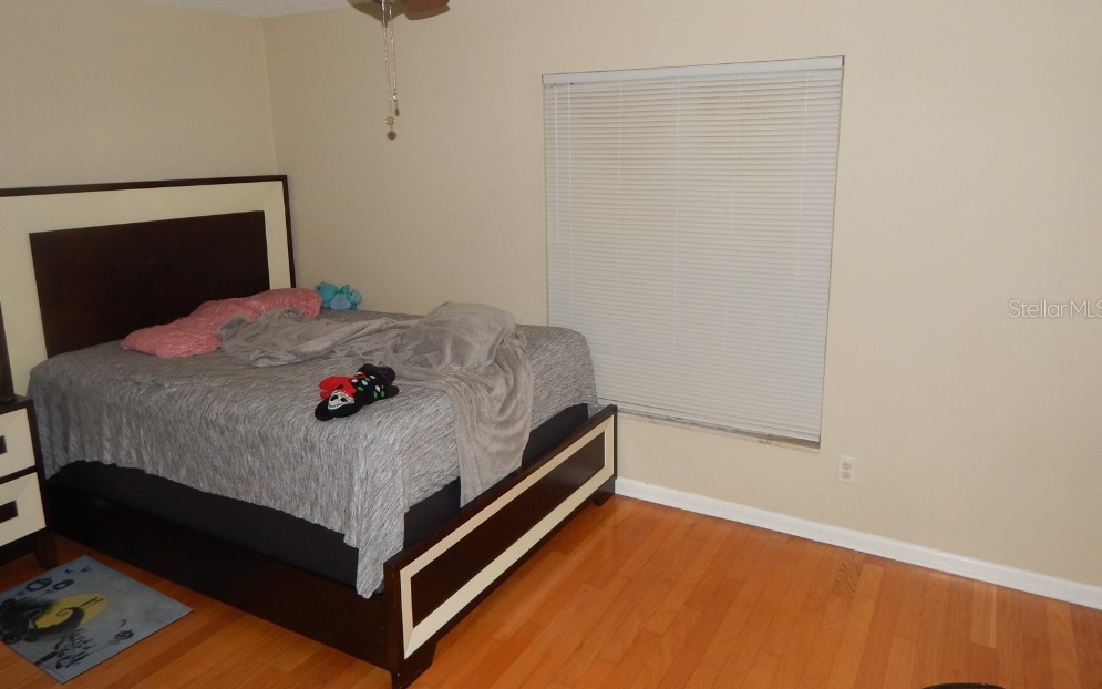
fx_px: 721
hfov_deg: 74.8
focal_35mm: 24
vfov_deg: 51.0
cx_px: 546
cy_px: 308
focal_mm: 4
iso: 200
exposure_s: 1/30
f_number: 3
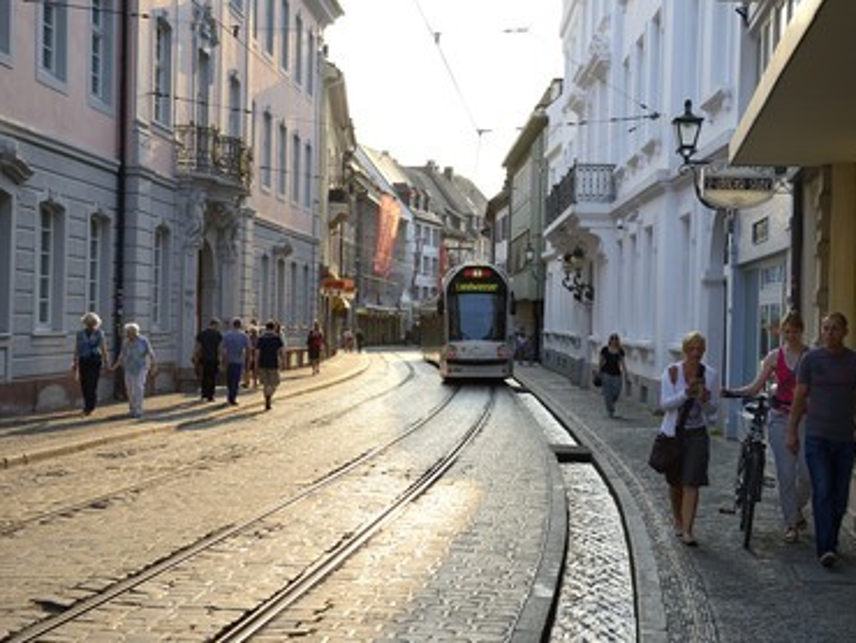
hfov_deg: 32.1
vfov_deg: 24.4
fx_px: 1485
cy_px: 322
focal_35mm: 60
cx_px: 465
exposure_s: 1/320
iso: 200
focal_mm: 55
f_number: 4.5
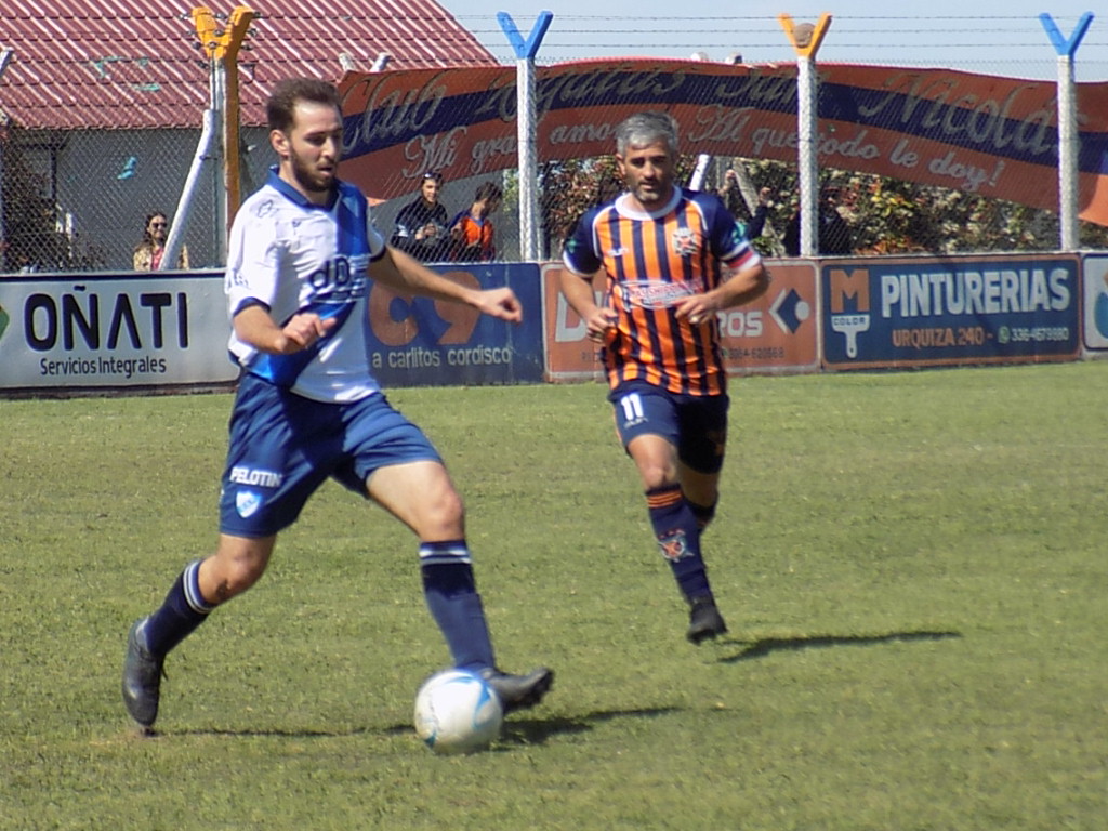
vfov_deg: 7.8
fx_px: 6082
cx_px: 554
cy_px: 416
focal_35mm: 190
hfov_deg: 10.4
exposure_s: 1/500
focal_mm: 33.7
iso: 80
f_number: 5.4
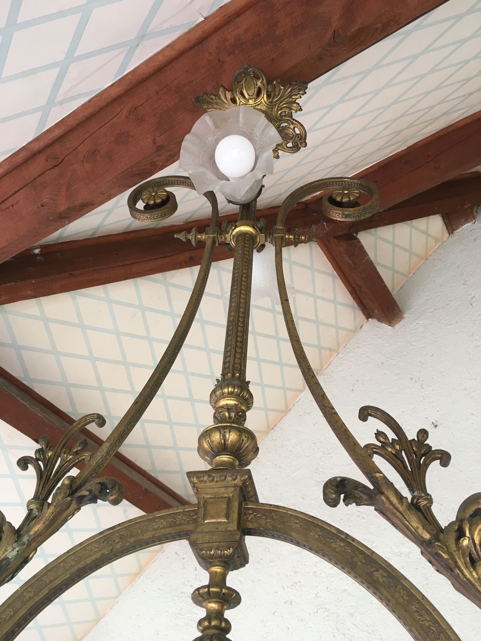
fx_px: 537
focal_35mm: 29
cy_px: 320
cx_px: 240
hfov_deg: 48.2
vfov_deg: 61.7
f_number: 2.2
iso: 50
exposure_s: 1/33
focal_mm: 4.15
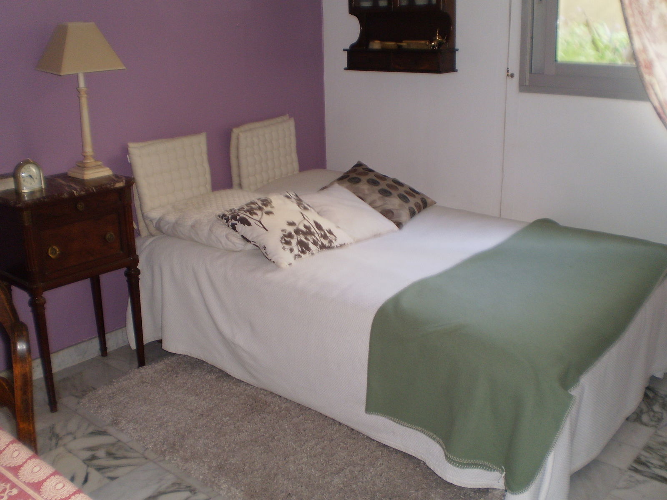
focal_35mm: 36
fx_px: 694
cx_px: 334
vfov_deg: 39.7
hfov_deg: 51.4
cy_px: 250
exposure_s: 1/30
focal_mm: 6.3
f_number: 3.1
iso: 125
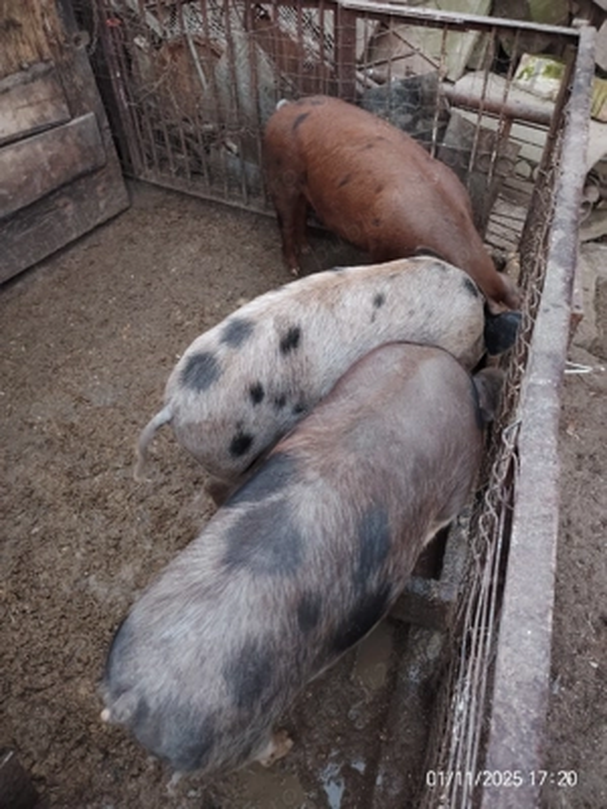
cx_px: 304
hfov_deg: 56.8
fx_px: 561
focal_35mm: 24
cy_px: 404
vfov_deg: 71.6
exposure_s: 1/16.7
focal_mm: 5.25
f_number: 1.75
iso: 5925
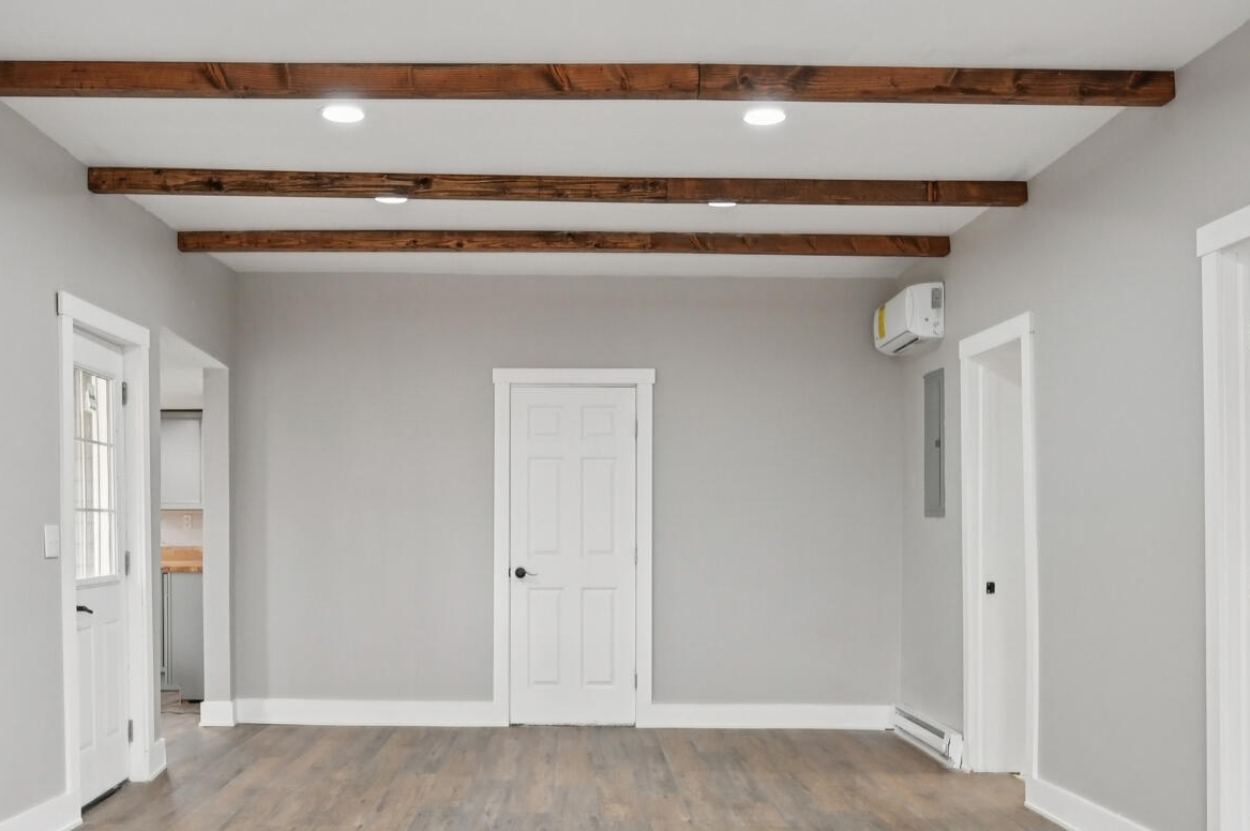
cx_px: 506
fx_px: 1249
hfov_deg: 52.8
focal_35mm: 36
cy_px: 520
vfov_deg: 36.6
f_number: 4
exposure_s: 1/60
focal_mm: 14
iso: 400
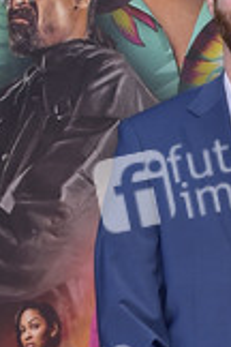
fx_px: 905
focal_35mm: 94
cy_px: 289
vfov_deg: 21.4
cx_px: 266
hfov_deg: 14.2
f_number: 5.6
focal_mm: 38
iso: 500
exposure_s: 1/250
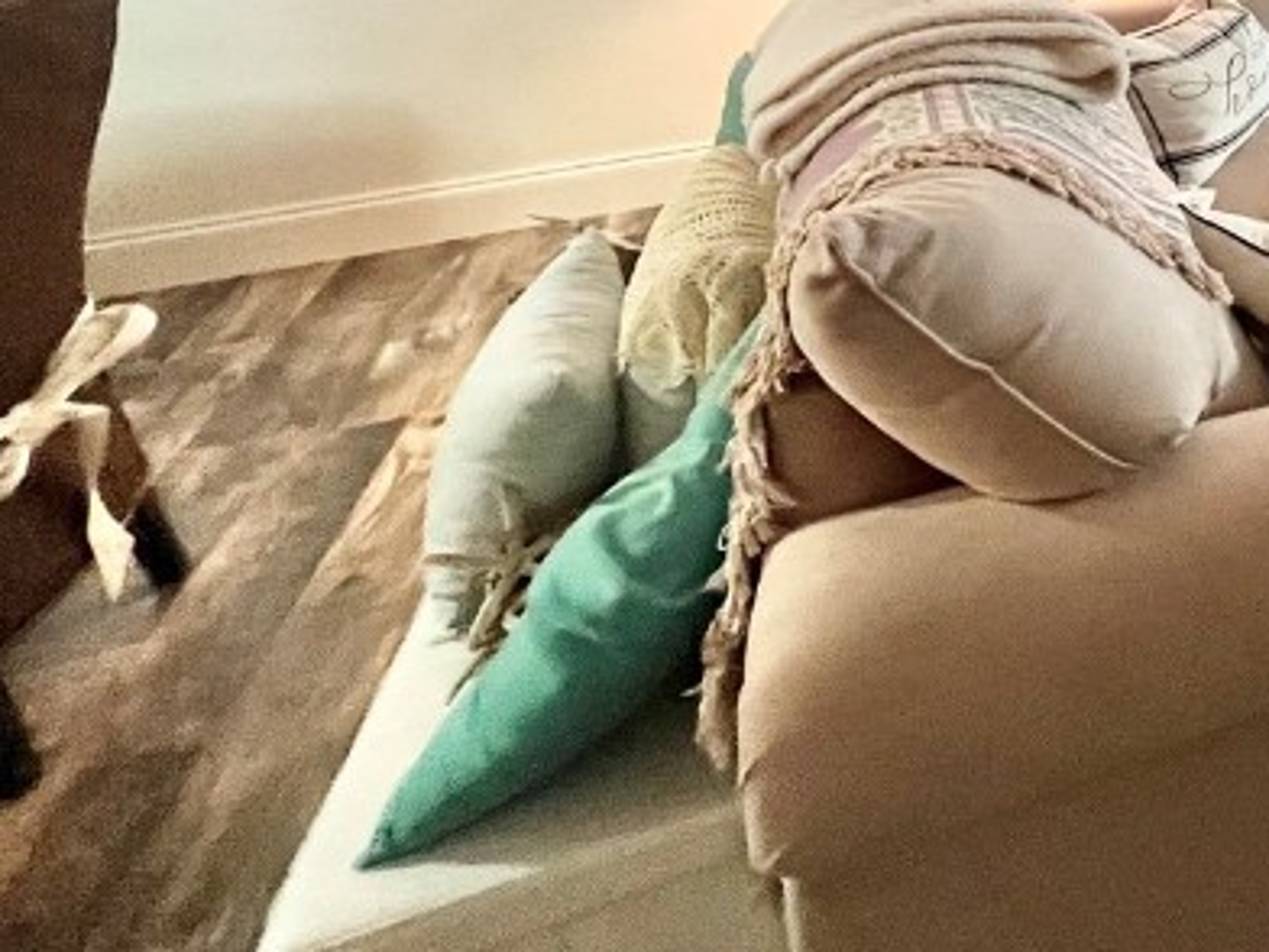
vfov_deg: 34.9
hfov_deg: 37.2
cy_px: -133
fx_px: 1246
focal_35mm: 34
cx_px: 1599
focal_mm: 1.57
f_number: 1.8
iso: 640
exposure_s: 1/60
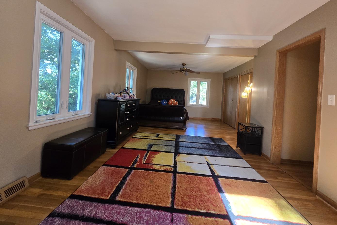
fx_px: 131
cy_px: 96
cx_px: 167
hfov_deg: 104.3
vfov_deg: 80.7
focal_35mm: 14
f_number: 2.2
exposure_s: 1/60
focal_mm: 2.2
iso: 320
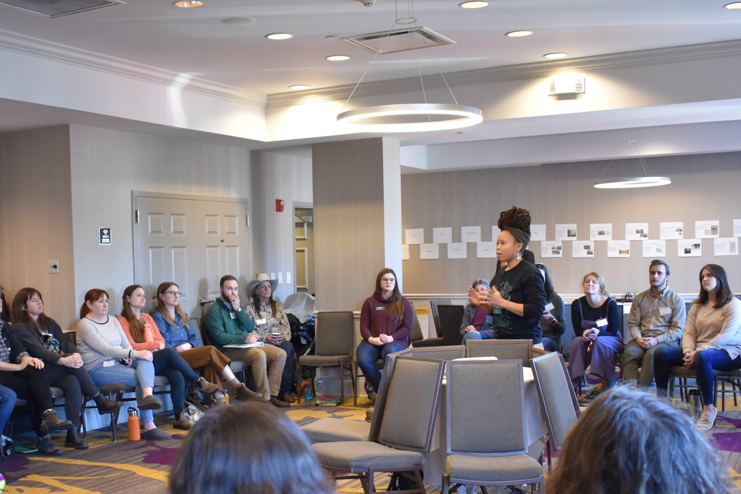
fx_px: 968
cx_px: 288
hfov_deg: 41.7
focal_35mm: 47
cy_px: 322
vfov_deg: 28.5
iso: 1400
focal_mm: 20
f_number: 3.5
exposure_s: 1/60
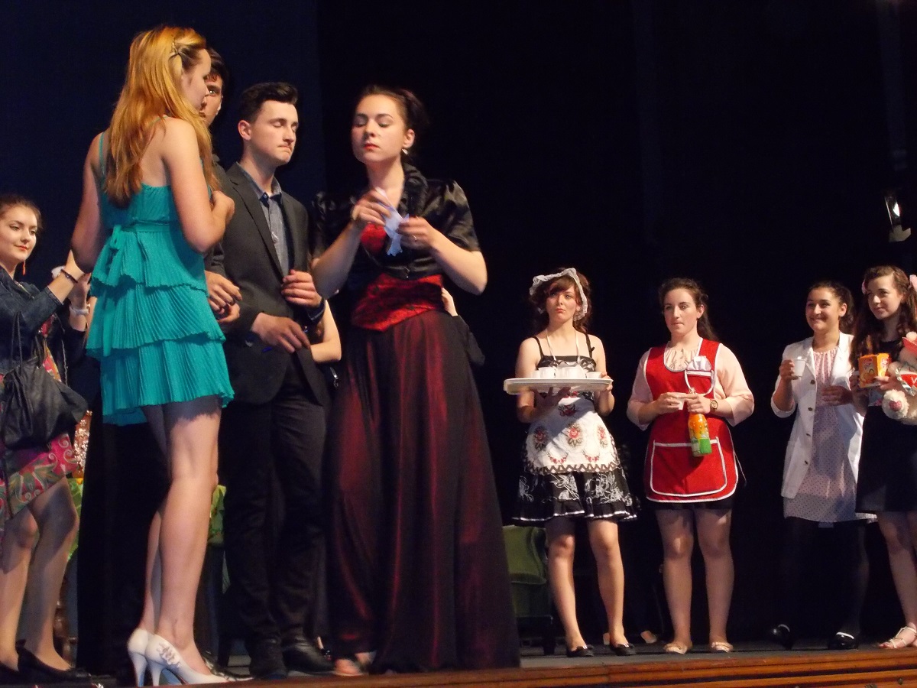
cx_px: 458
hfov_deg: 25.7
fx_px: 2013
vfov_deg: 19.4
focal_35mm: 76
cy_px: 344
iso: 800
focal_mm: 13.5
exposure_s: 1/60
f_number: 5.8
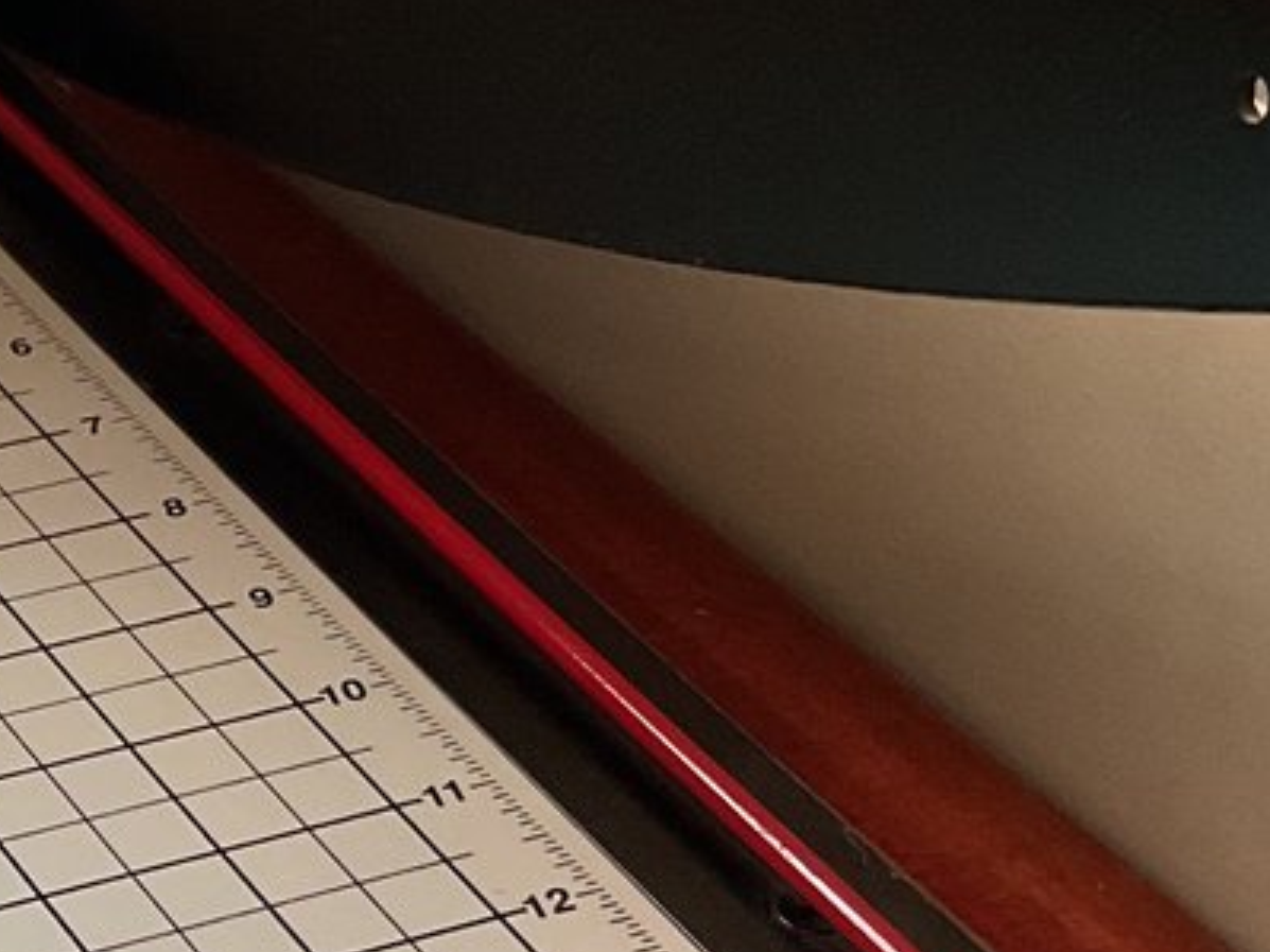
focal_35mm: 110
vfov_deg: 13.3
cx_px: -288
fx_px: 4034
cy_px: 922
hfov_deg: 17.0
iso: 64
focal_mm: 3
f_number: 1.8
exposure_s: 1/60
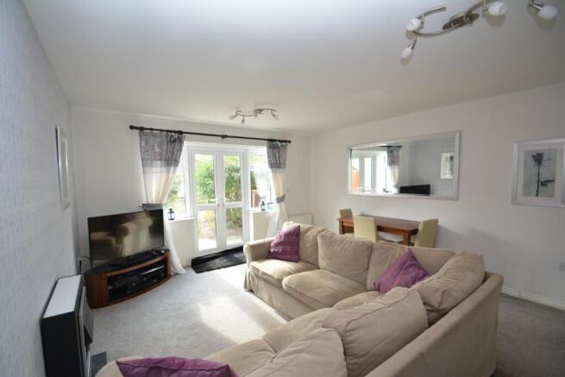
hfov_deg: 100.4
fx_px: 235
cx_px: 282
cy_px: 188
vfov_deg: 77.4
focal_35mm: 15
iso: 280
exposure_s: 1/60
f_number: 4
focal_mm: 10
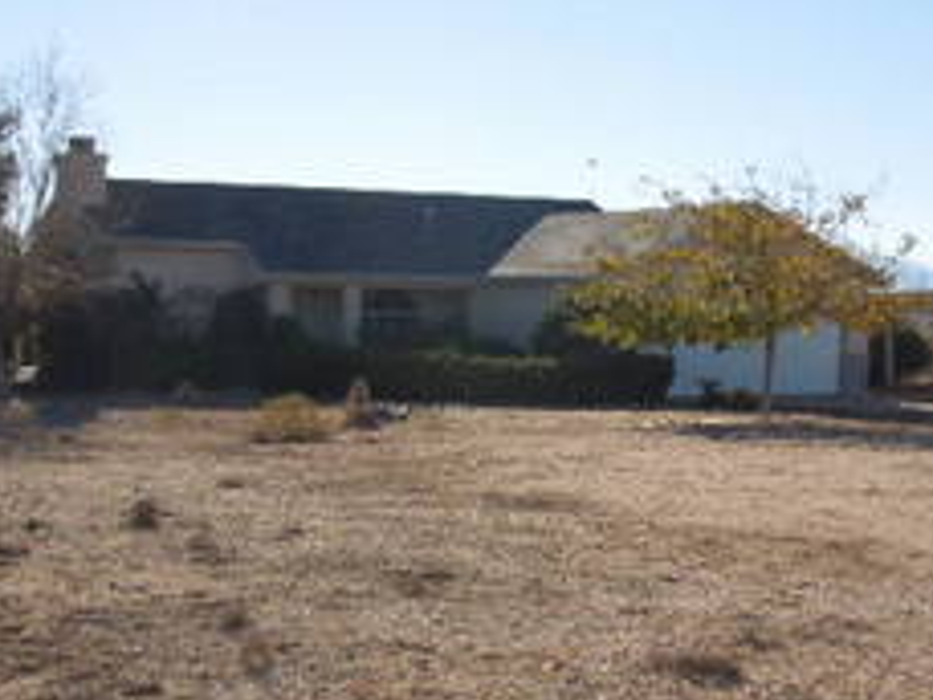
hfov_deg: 29.8
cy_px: 525
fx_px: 1753
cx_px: 530
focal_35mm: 65
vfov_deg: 22.4
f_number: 7.8
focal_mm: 7.8
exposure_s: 1/1000
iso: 400
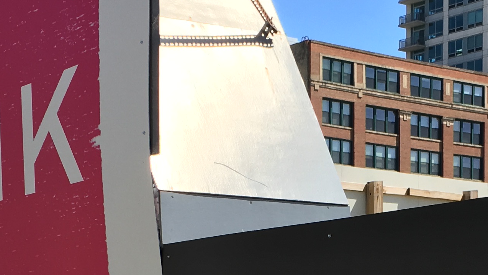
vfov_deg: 11.8
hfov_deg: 21.2
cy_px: 349
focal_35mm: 100
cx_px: 347
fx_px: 1294
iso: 25
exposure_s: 1/1068
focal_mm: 4.15
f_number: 2.2
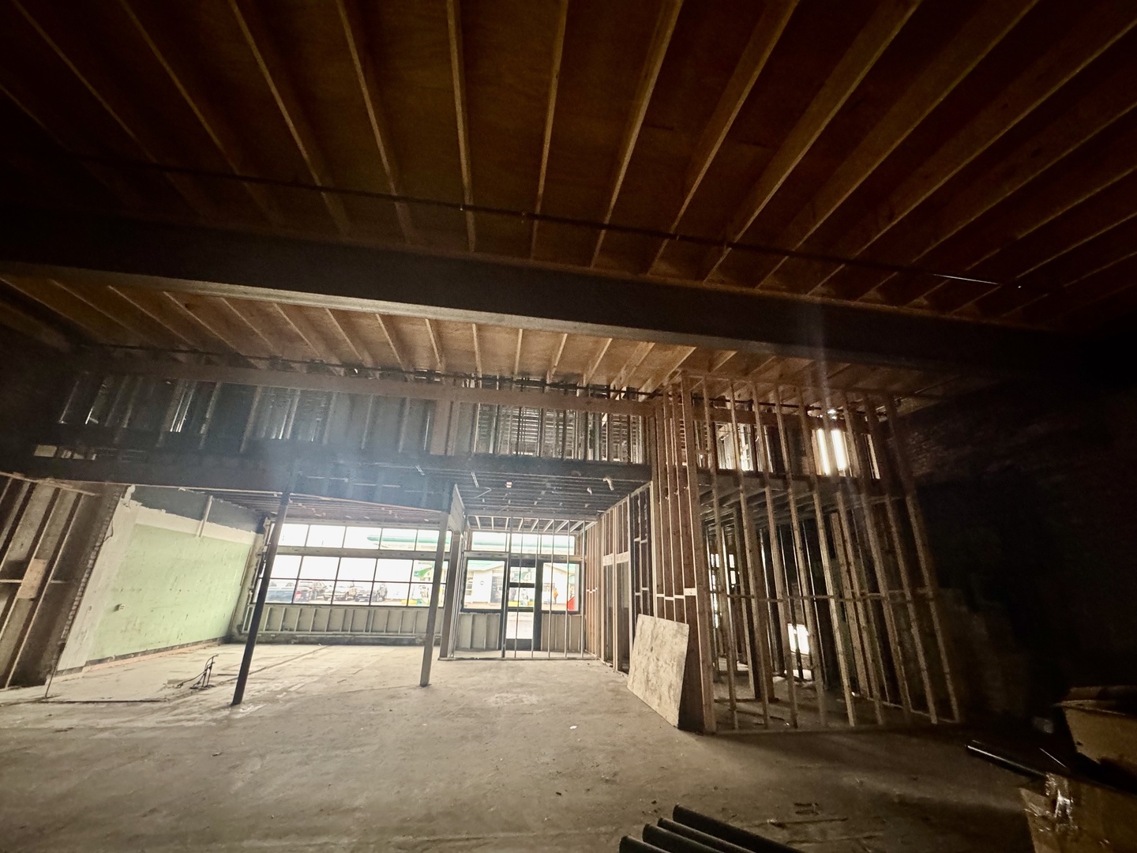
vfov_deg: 85.7
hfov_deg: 102.1
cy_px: 426
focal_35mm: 14
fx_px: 460
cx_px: 568
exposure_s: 1/60
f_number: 2.2
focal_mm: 2.22
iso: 640
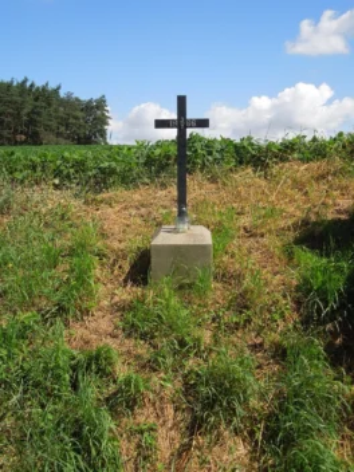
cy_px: 236
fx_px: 532
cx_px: 177
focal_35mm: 39
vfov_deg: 47.9
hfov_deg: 36.8
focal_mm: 7
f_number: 7.6
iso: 400
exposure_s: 1/800
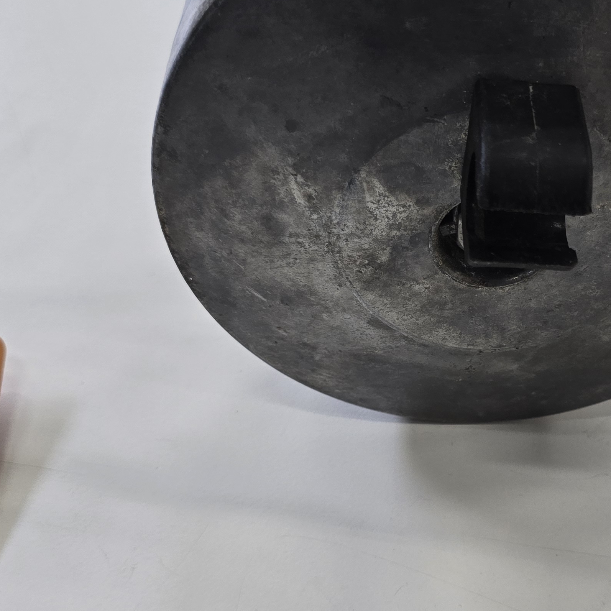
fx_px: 1018
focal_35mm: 51
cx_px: 430
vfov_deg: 33.4
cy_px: 312
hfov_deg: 33.0
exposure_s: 1/100
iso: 64
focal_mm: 6.3
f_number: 1.7
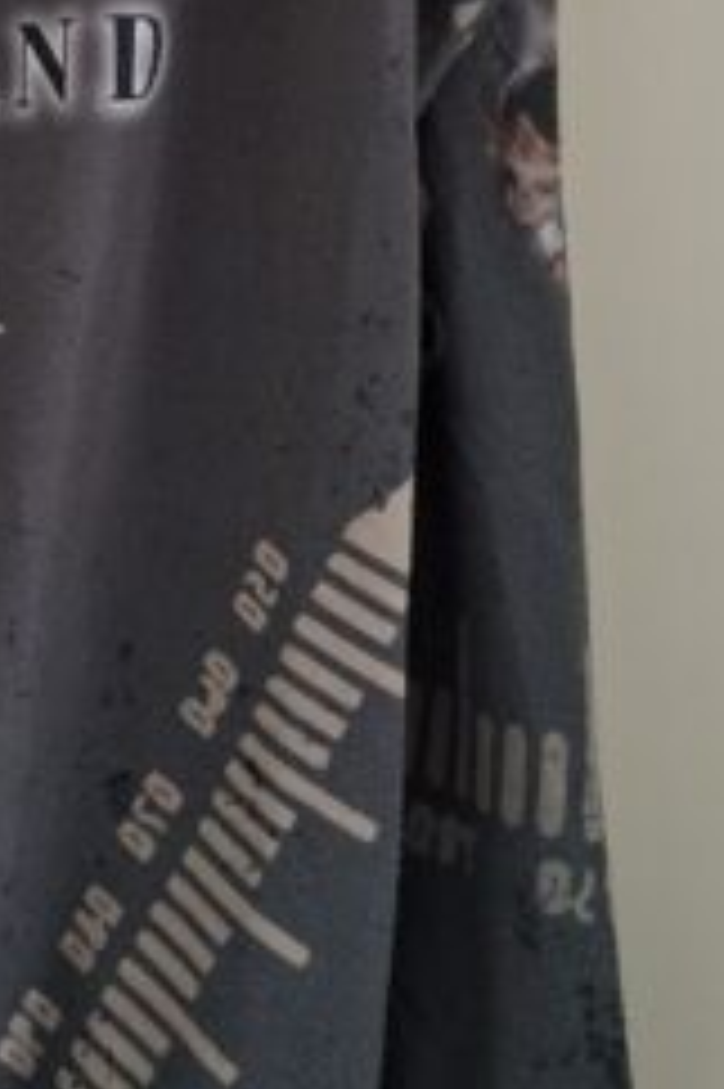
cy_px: 14
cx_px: -333
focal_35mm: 79
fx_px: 2386
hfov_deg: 15.9
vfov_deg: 24.6
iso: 800
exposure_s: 1/25
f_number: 1.8
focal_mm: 5.54
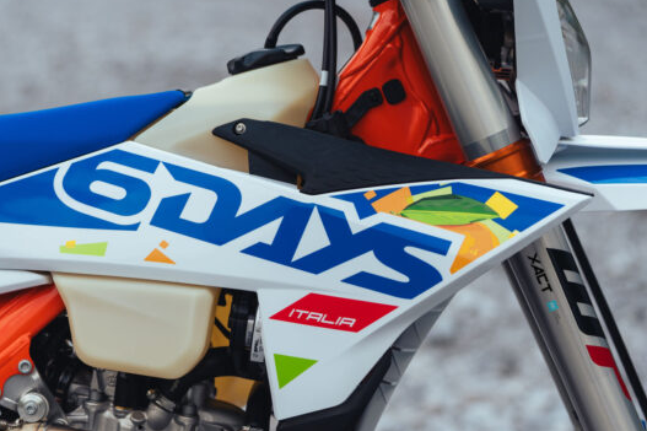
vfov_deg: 13.5
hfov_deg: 20.2
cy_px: 284
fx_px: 1815
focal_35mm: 101
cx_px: 269
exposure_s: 1/2000
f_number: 2.8
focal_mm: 70
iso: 125
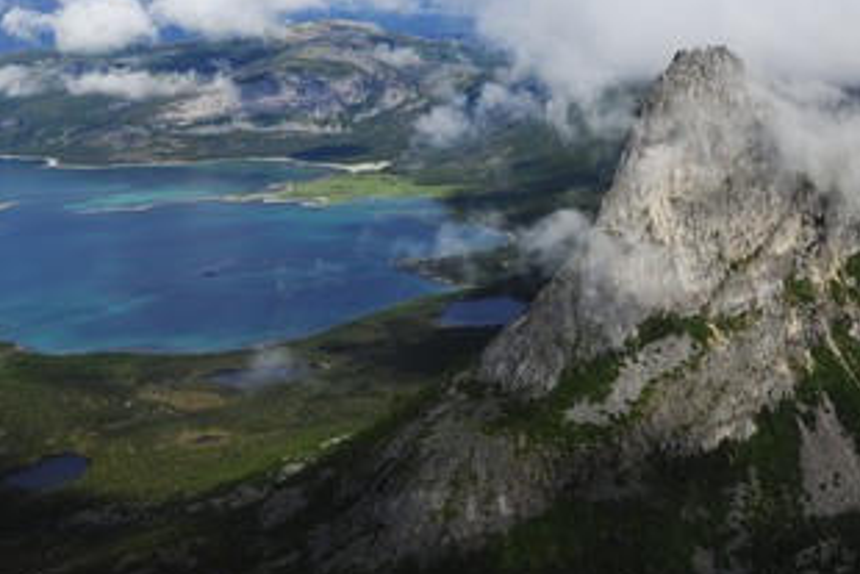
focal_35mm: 57
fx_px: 1362
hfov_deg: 34.8
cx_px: 559
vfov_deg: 23.8
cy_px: 225
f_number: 4
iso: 100
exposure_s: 1/2000
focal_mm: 28
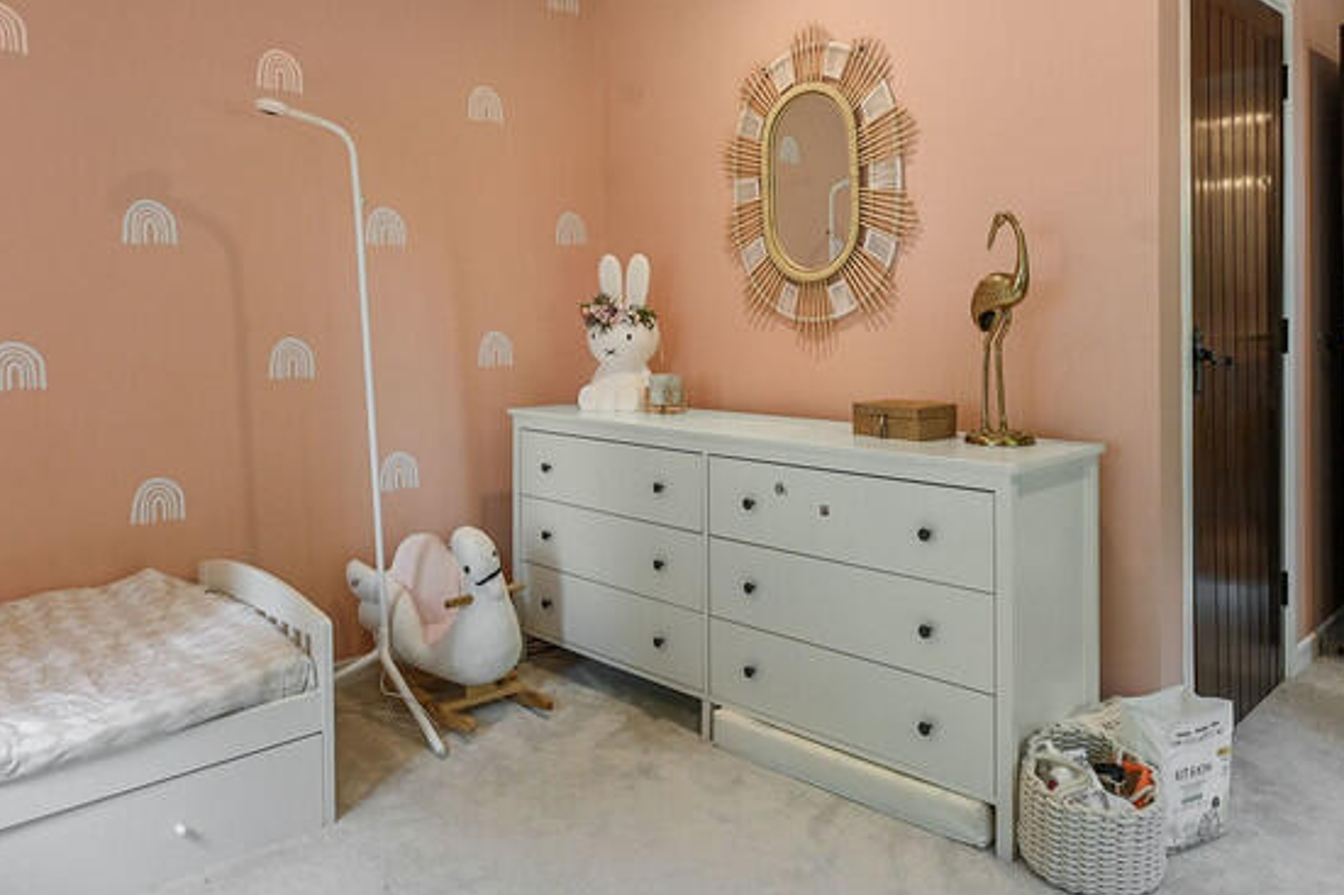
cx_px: 654
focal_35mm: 26
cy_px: 304
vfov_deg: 48.7
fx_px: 970
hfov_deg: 69.4
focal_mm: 14
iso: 400
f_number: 8
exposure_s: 1/3
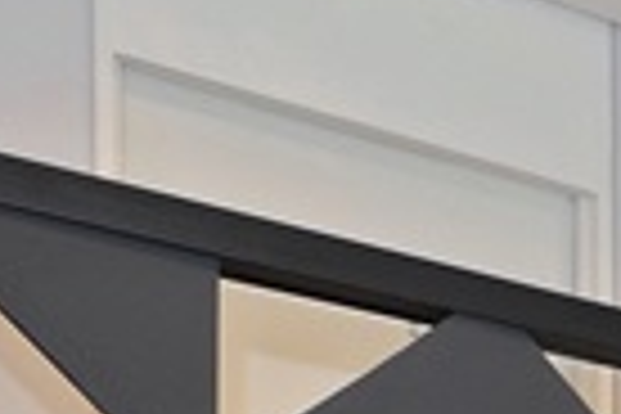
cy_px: 997
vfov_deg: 11.1
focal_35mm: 104
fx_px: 1794
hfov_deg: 14.2
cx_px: 1436
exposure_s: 1/50
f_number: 5.6
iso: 800
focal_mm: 16
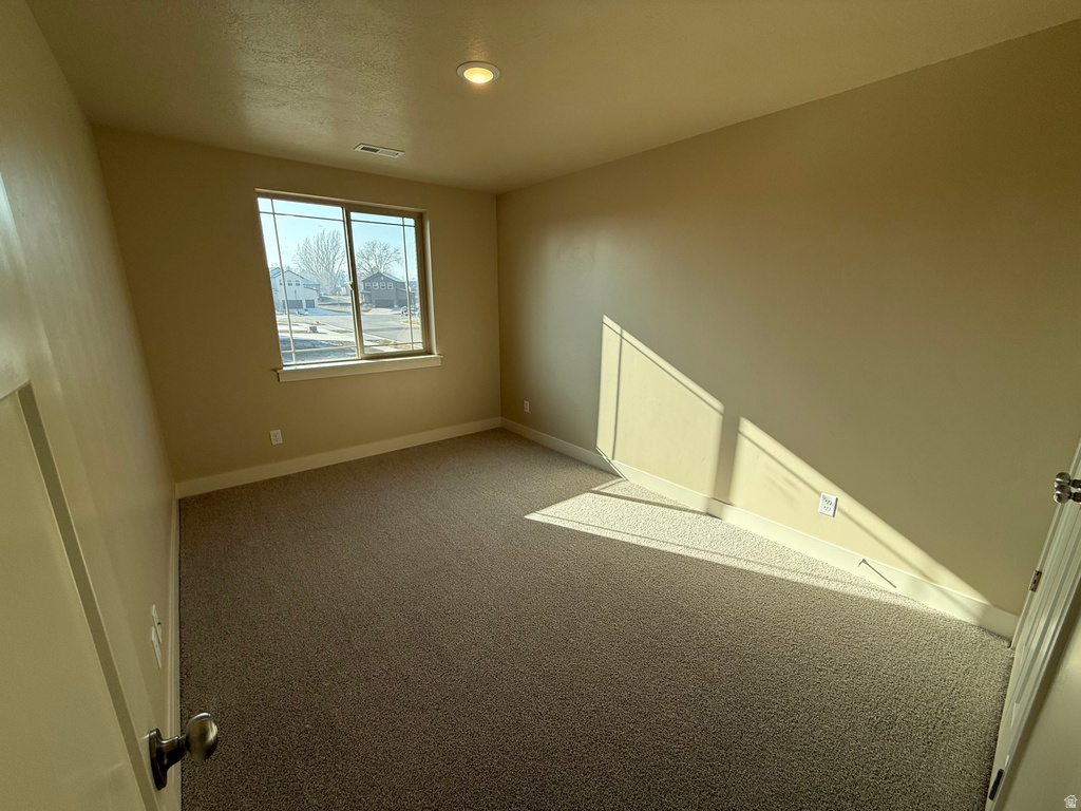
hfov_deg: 102.1
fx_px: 437
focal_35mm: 14
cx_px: 540
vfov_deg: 85.7
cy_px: 406
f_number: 2.2
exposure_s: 1/590
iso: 50
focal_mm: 2.22
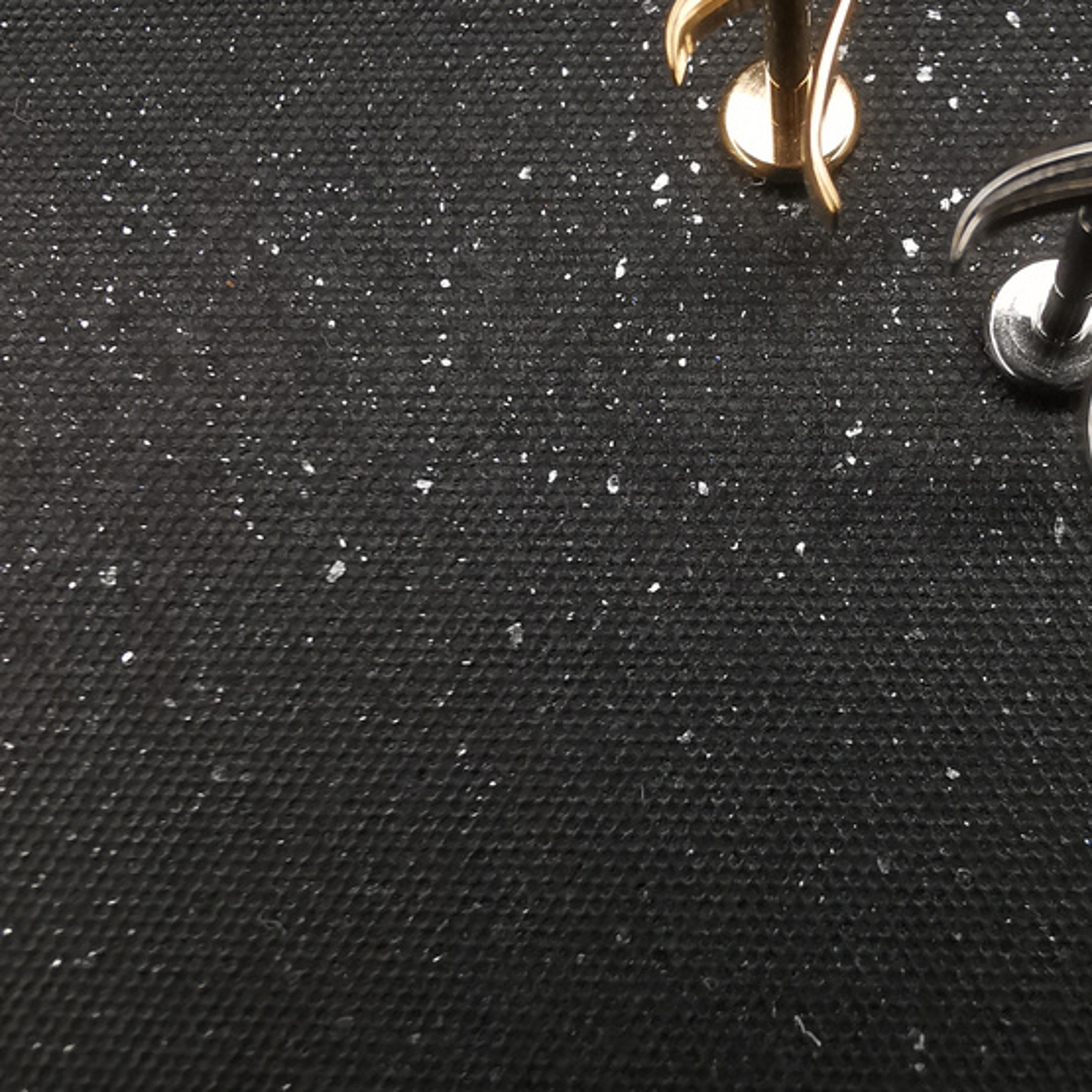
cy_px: 543
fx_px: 1535
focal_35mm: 43
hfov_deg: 38.8
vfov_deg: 39.2
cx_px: 706
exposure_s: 1/100
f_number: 2.2
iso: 80
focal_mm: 2.35
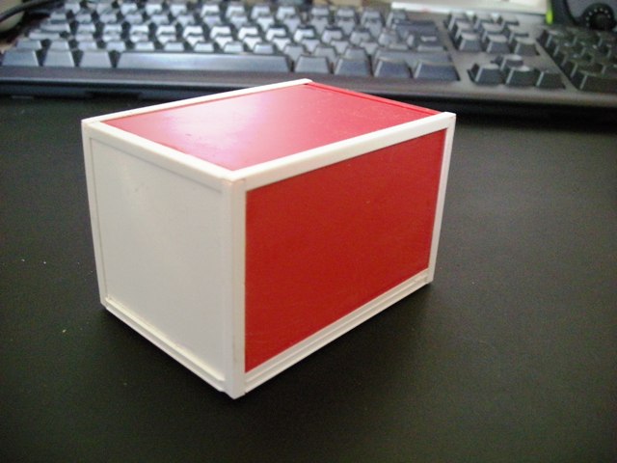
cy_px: 232
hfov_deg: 52.6
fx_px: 624
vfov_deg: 40.7
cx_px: 308
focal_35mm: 35
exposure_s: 1/8
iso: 553
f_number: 2.8
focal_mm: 5.7
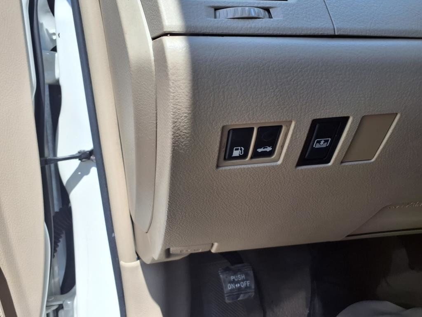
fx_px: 329
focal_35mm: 27
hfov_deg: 65.3
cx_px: 211
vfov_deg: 51.4
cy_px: 158
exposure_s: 1/1429
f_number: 1.9
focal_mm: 3.58
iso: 40
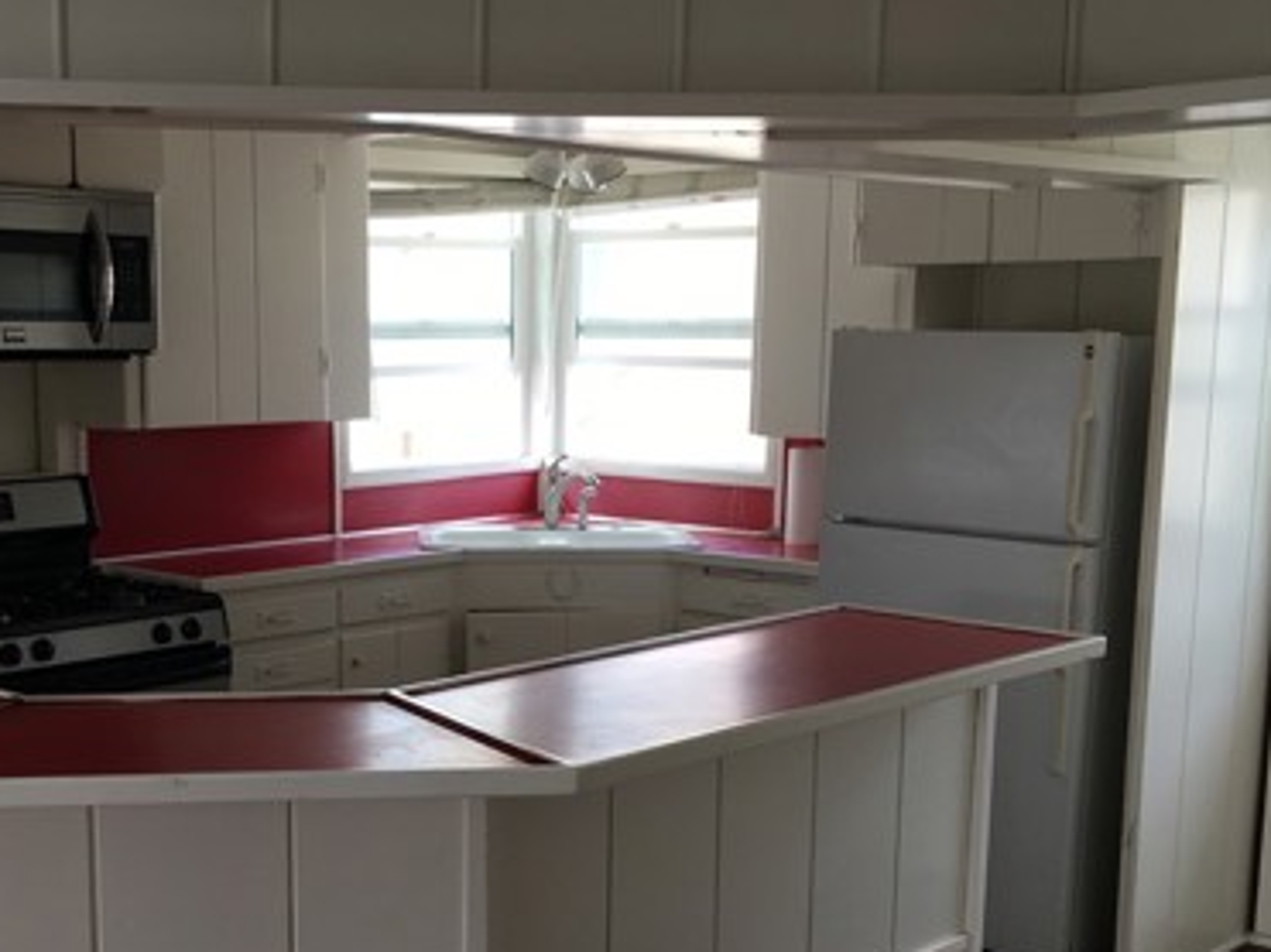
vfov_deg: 28.9
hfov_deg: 37.7
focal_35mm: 50
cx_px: 408
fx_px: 1835
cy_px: 640
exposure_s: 1/60
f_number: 2.2
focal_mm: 4.15
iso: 25
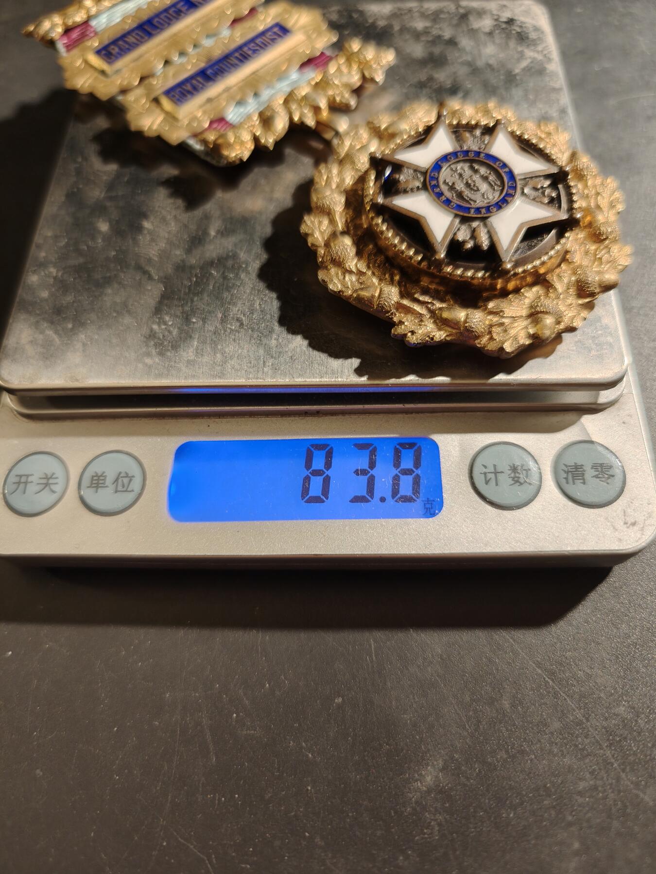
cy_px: 437
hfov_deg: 58.9
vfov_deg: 73.9
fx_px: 581
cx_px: 328
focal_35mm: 23
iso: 250
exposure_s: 1/100
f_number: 1.6
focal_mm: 6.06
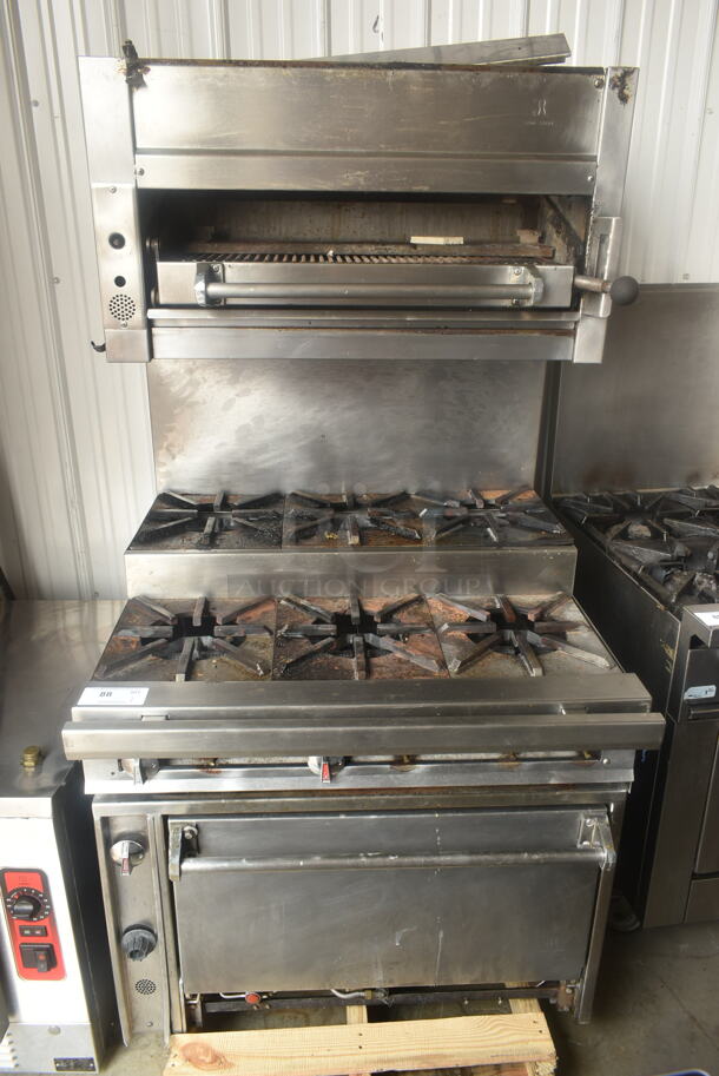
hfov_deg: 48.0
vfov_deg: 67.3
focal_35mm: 27
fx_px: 808
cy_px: 538
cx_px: 360
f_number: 8
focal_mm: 18
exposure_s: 1/60
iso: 220
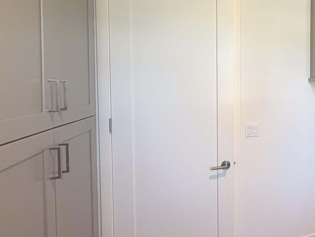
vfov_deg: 51.0
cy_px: 95
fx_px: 246
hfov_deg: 54.7
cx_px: 296
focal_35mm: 27
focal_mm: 2.22
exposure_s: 1/120
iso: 320
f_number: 2.2
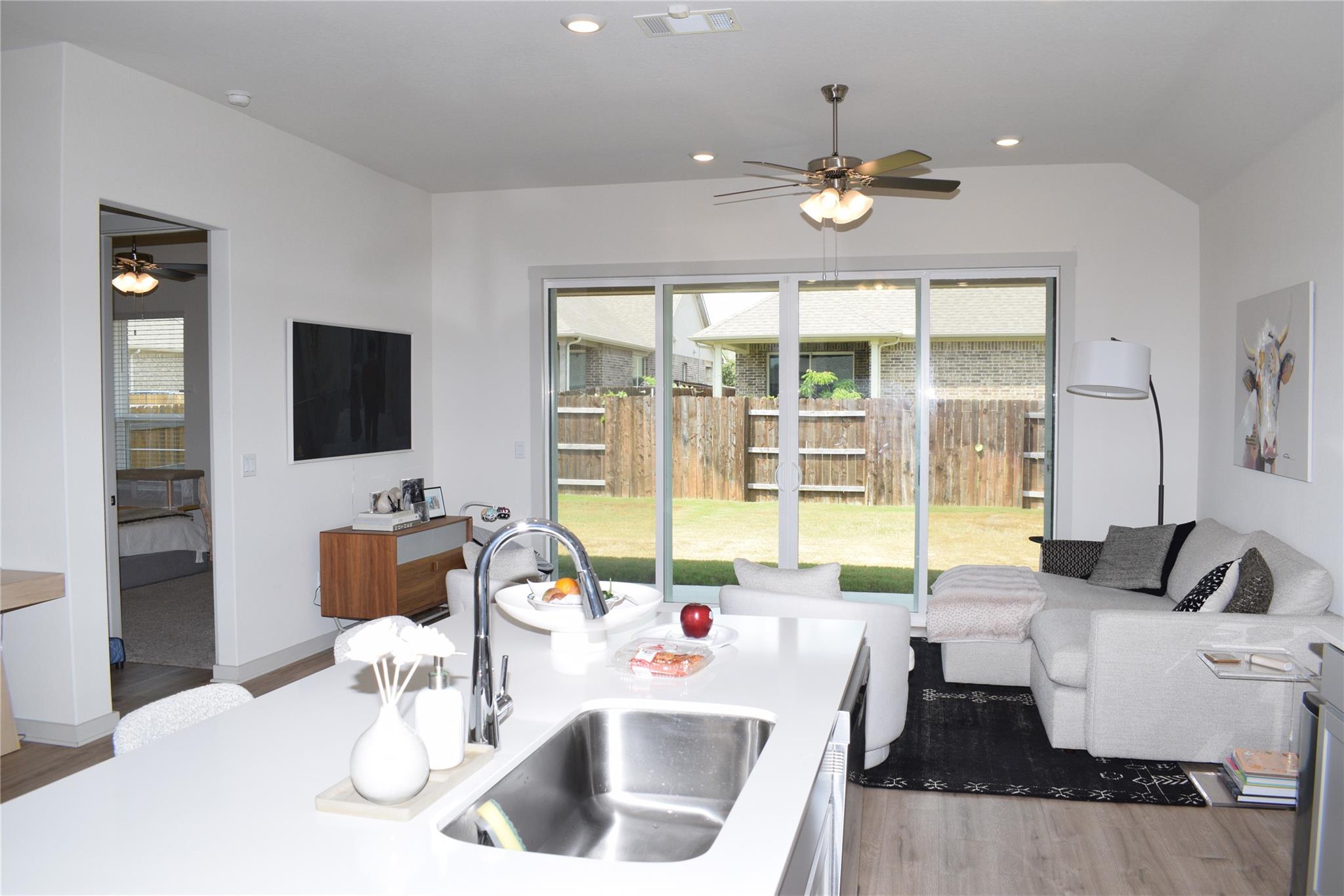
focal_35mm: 27
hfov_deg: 67.4
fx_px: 1008
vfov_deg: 47.9
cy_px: 448
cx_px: 672
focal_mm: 18
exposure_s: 1/200
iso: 400
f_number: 7.1
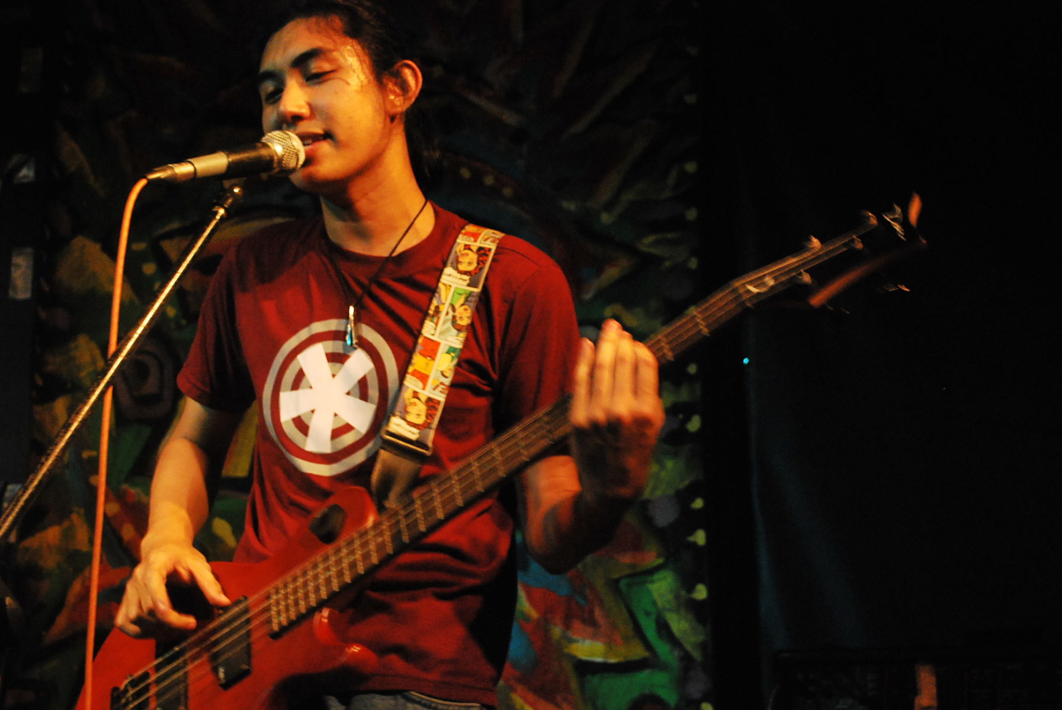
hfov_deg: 38.8
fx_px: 1506
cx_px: 531
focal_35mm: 51
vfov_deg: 26.6
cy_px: 355
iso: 1600
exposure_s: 1/20
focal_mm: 34
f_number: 5
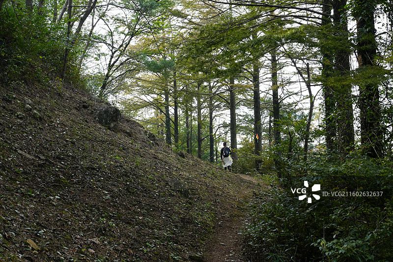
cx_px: 196
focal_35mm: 62
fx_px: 677
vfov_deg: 21.9
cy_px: 131
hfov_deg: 32.4
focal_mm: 62
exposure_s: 1/400
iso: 2500
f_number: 13
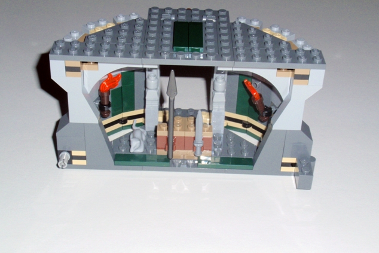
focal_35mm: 63
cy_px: 124
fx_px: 663
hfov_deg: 31.9
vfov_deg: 21.6
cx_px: 189
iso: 200
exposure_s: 1/60
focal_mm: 10.73
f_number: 13
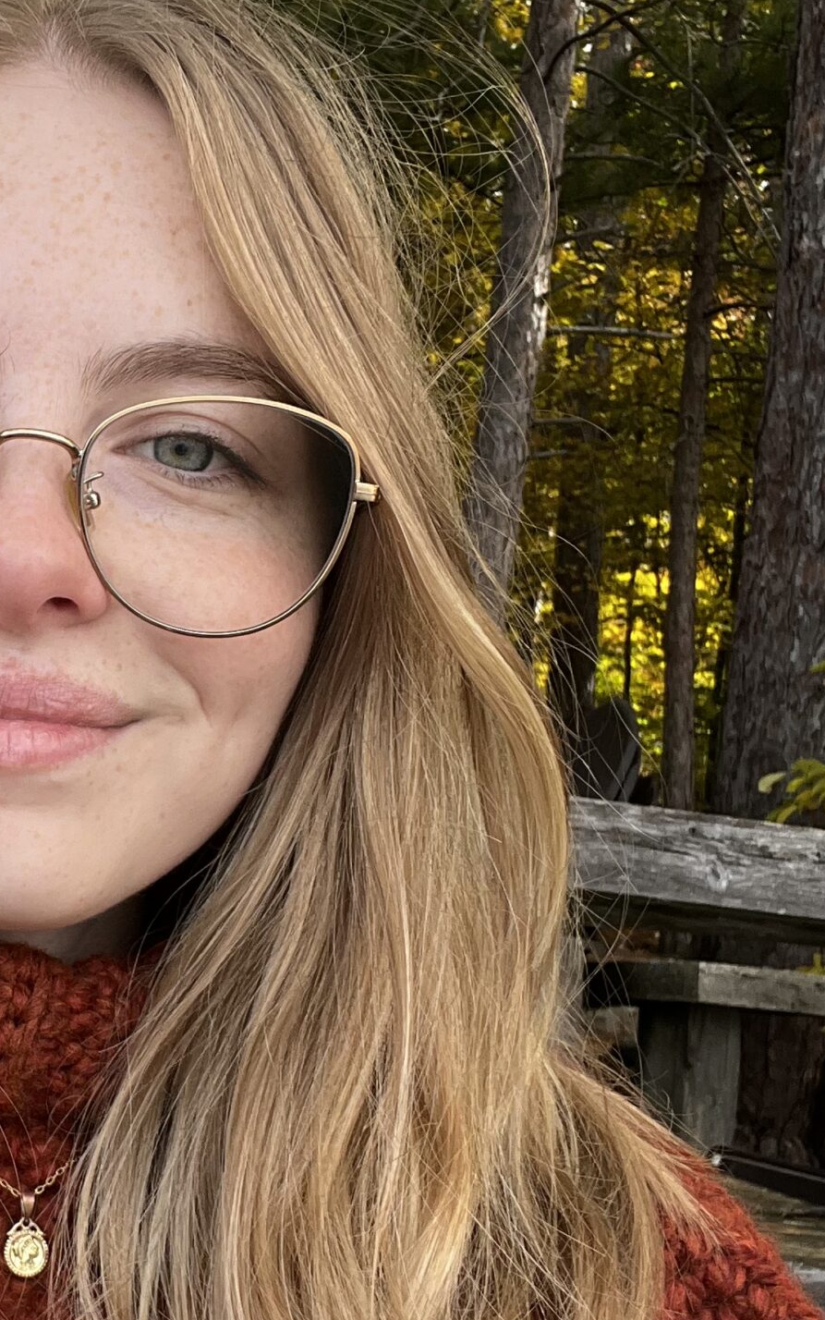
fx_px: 2050
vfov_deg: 35.7
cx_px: -52
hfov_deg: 21.7
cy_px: 720
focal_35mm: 57
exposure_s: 1/215
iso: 25
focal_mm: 2.71
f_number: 2.2
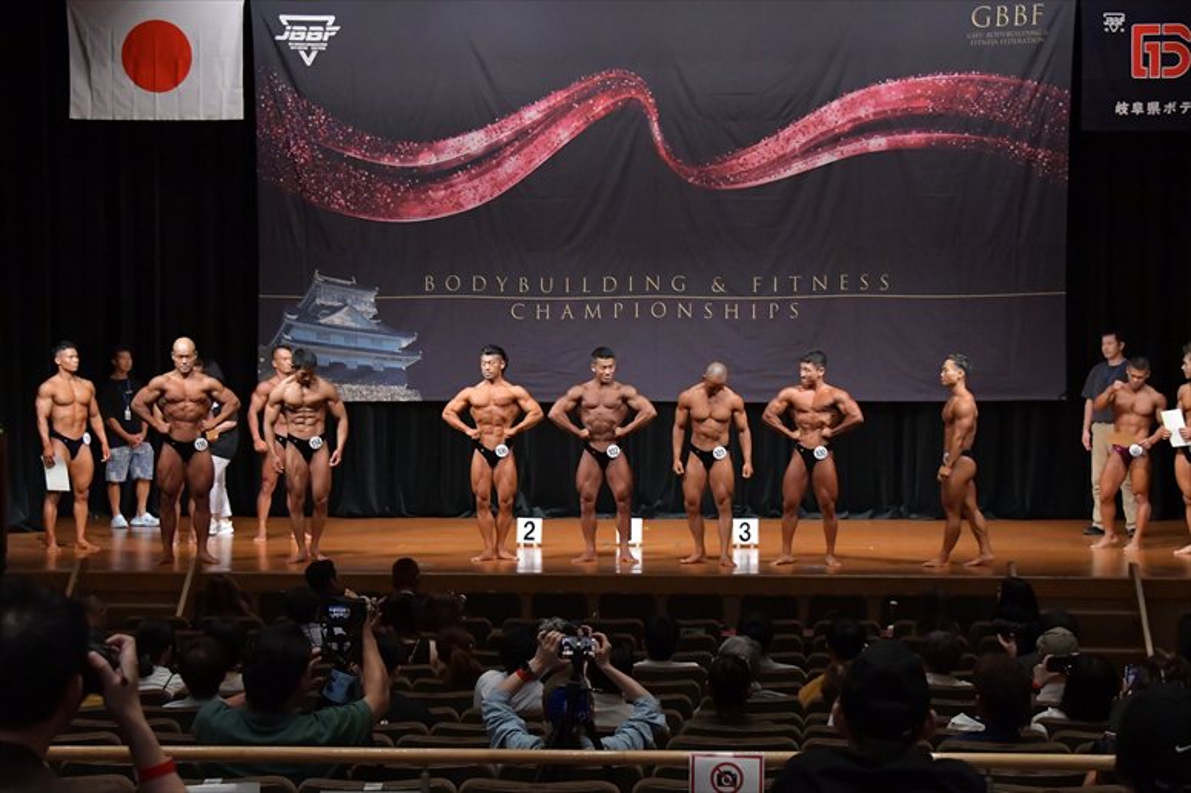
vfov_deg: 16.6
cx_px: 596
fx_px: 2712
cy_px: 396
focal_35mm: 82
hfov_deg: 24.8
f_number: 5.6
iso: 6400
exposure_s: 1/400
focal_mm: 55
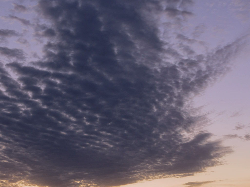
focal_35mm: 60
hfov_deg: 31.9
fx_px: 433
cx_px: 80
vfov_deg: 24.1
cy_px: 144
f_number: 11
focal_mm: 32
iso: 200
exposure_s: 2
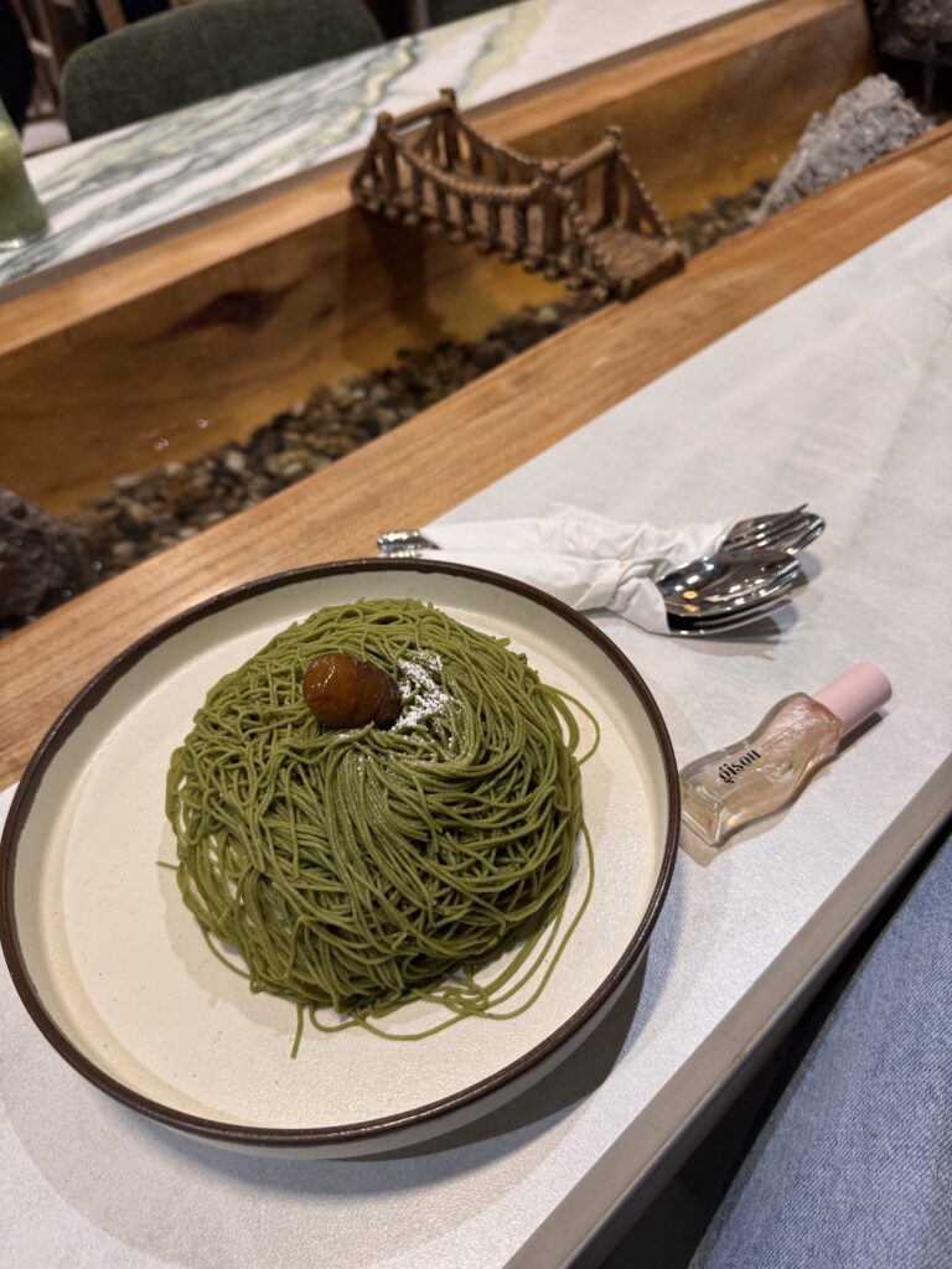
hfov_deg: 56.8
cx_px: 476
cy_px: 634
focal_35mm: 24
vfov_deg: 71.6
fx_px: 880
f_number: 1.78
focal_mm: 6.76
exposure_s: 1/50
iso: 160
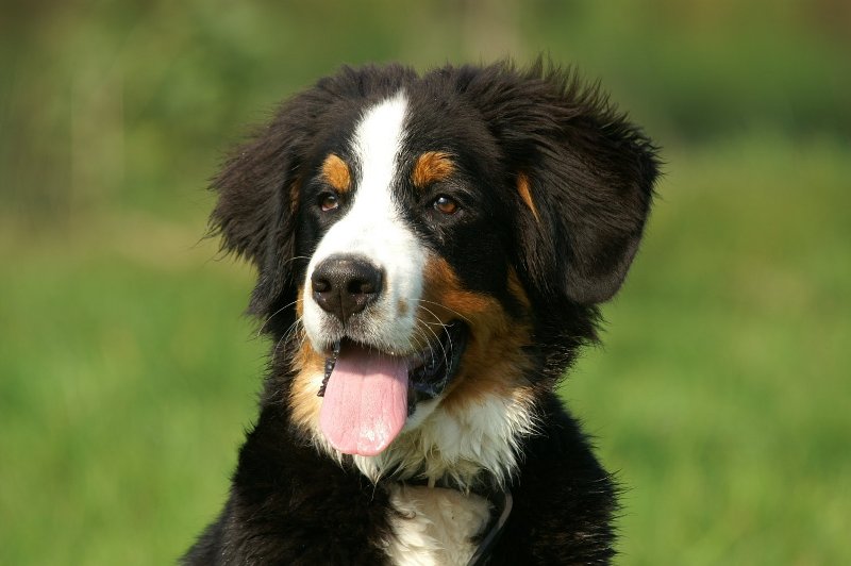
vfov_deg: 1.8
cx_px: 426
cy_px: 283
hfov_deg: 2.8
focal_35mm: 750
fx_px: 17714
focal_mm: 500
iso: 100
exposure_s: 1/200
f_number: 9.5
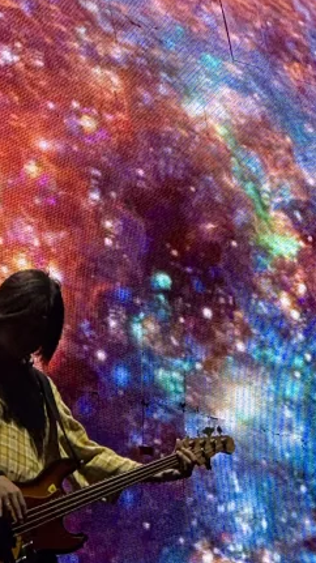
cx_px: 222
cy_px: 460
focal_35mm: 437
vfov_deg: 4.9
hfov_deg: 2.8
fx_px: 6519
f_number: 2.8
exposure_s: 1/122
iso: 125
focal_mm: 15.66
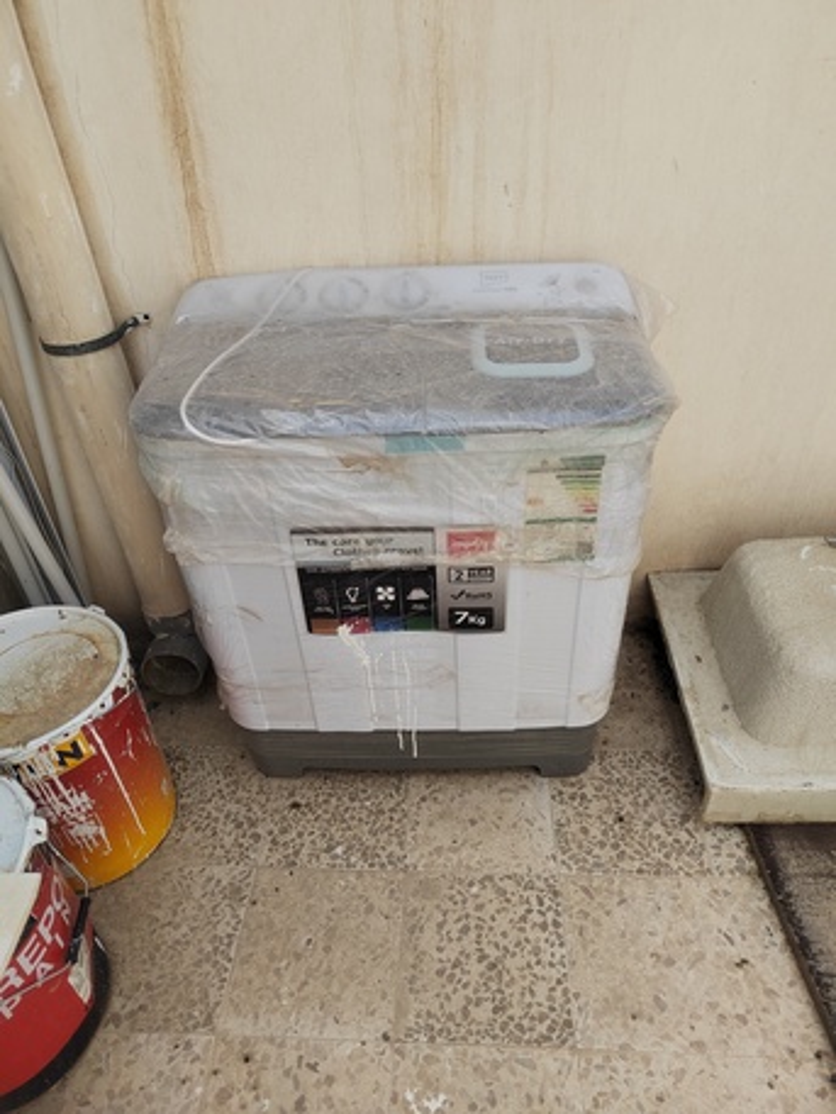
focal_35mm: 23
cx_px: 418
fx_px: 740
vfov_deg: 73.9
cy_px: 557
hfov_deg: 58.9
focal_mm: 5.52
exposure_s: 1/1945
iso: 603
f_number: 1.9
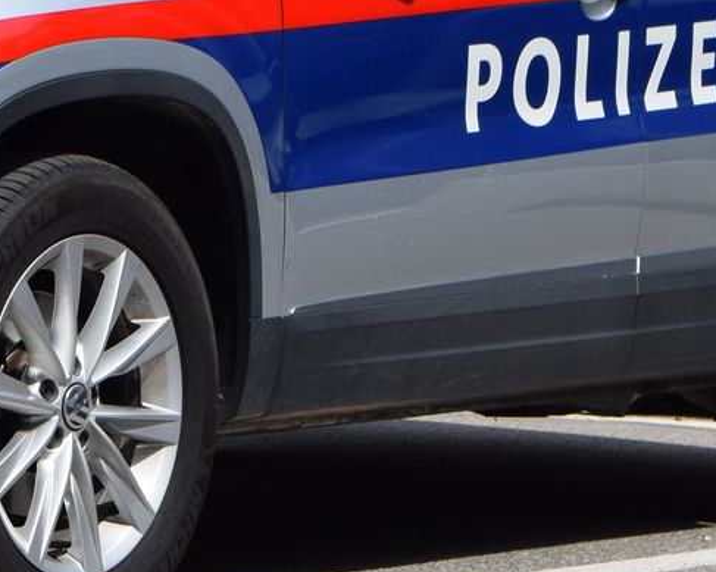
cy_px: 74
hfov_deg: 7.1
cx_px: -51
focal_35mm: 270
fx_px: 5718
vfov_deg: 5.7
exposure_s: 1/640
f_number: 7.1
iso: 250
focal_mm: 44
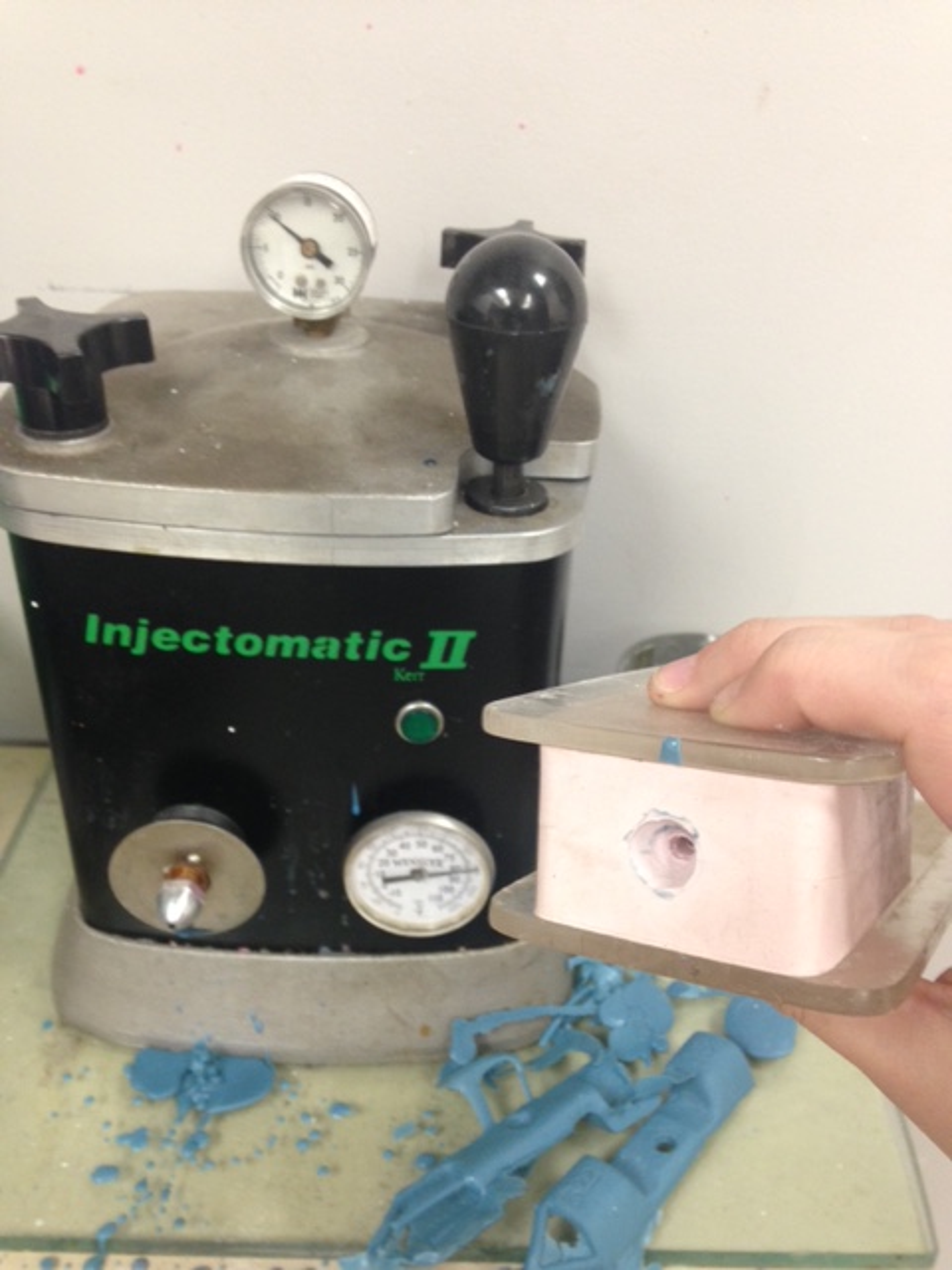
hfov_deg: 42.9
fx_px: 1210
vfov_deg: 55.4
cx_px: 476
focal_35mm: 33
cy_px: 635
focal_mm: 4.12
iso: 125
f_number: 2.4
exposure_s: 1/20
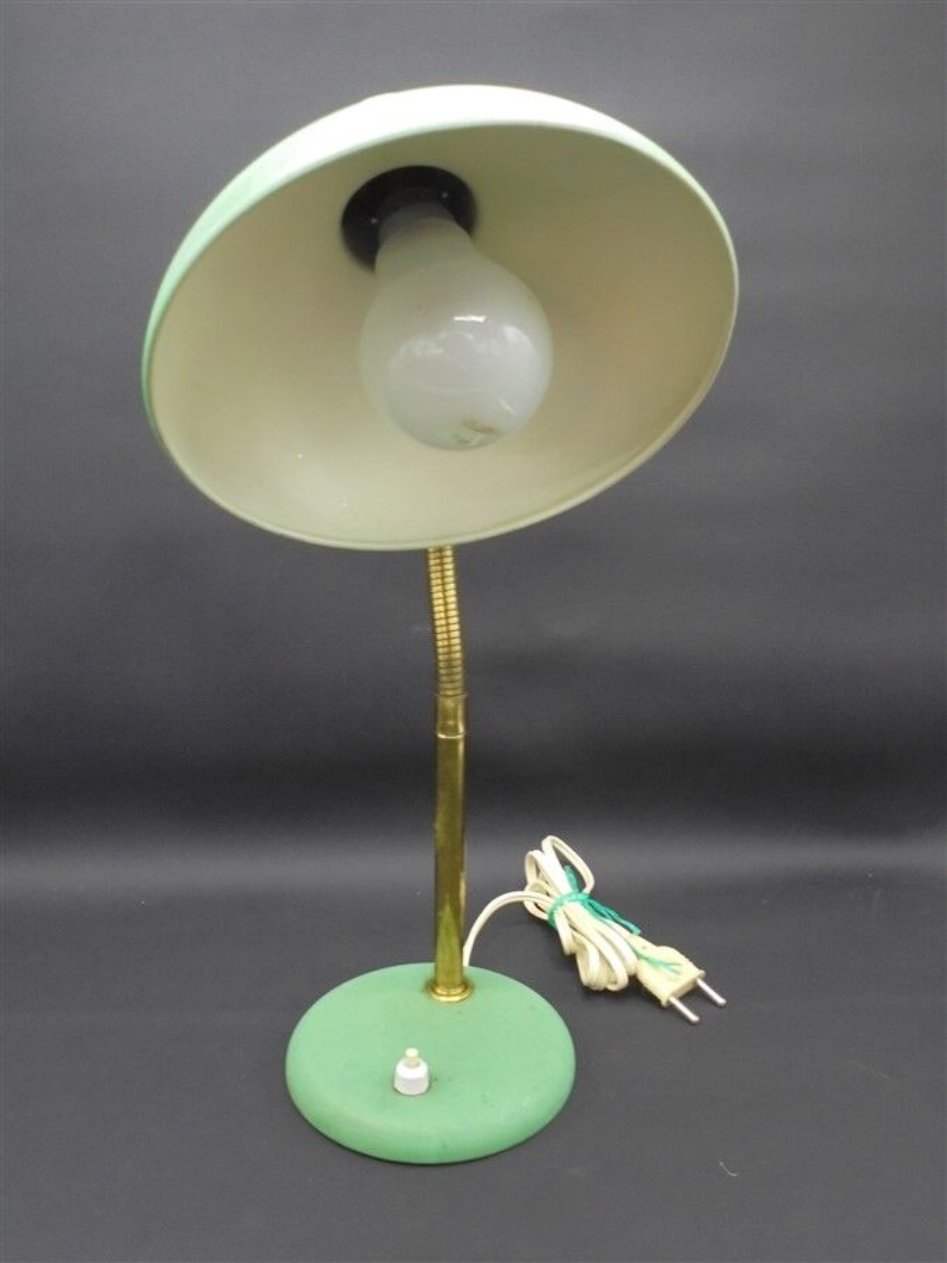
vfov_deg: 54.0
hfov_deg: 41.8
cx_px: 474
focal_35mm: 34
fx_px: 1240
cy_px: 632
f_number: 4
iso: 320
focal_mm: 6.1
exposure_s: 1/30
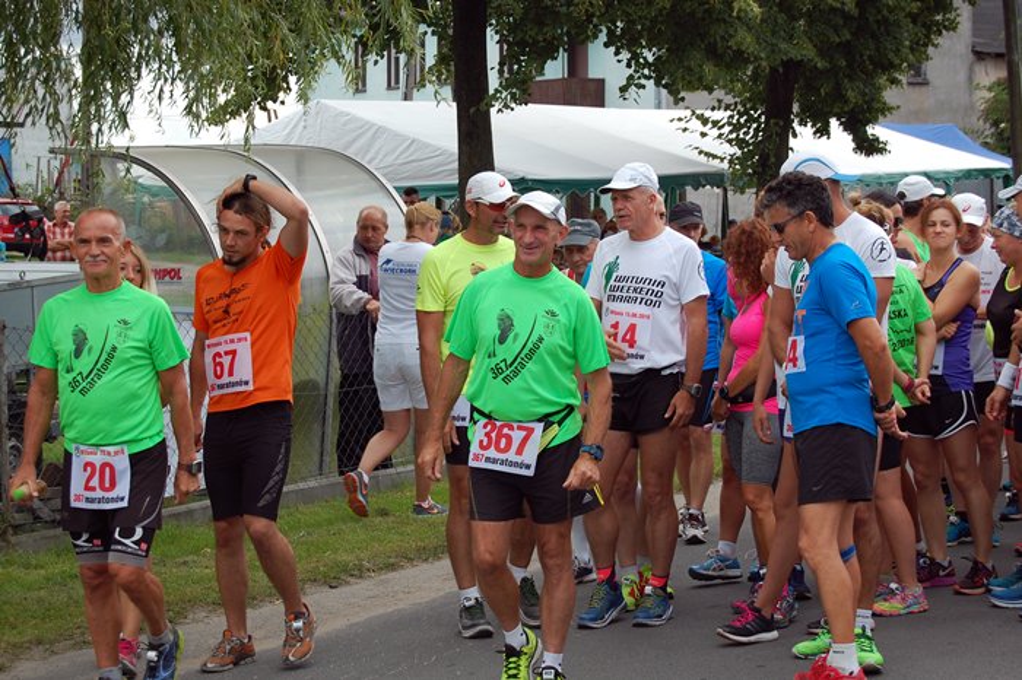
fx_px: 2341
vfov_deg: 16.5
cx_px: 511
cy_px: 340
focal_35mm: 82
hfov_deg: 24.6
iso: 200
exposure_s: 1/250
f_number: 8
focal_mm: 55
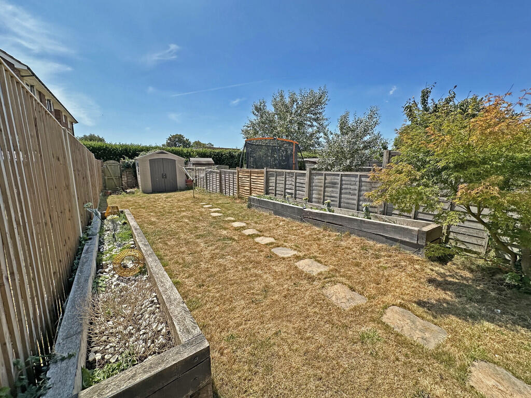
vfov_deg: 85.7
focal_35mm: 14
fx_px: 215
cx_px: 266
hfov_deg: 102.1
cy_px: 199
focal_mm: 2.22
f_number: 2.2
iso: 40
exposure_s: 1/1825
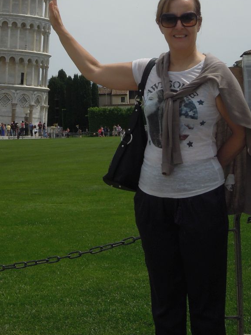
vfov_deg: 17.7
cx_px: 104
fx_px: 1063
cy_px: 54
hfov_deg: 13.5
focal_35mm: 110
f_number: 5.2
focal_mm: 11.1
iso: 160
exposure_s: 1/1250
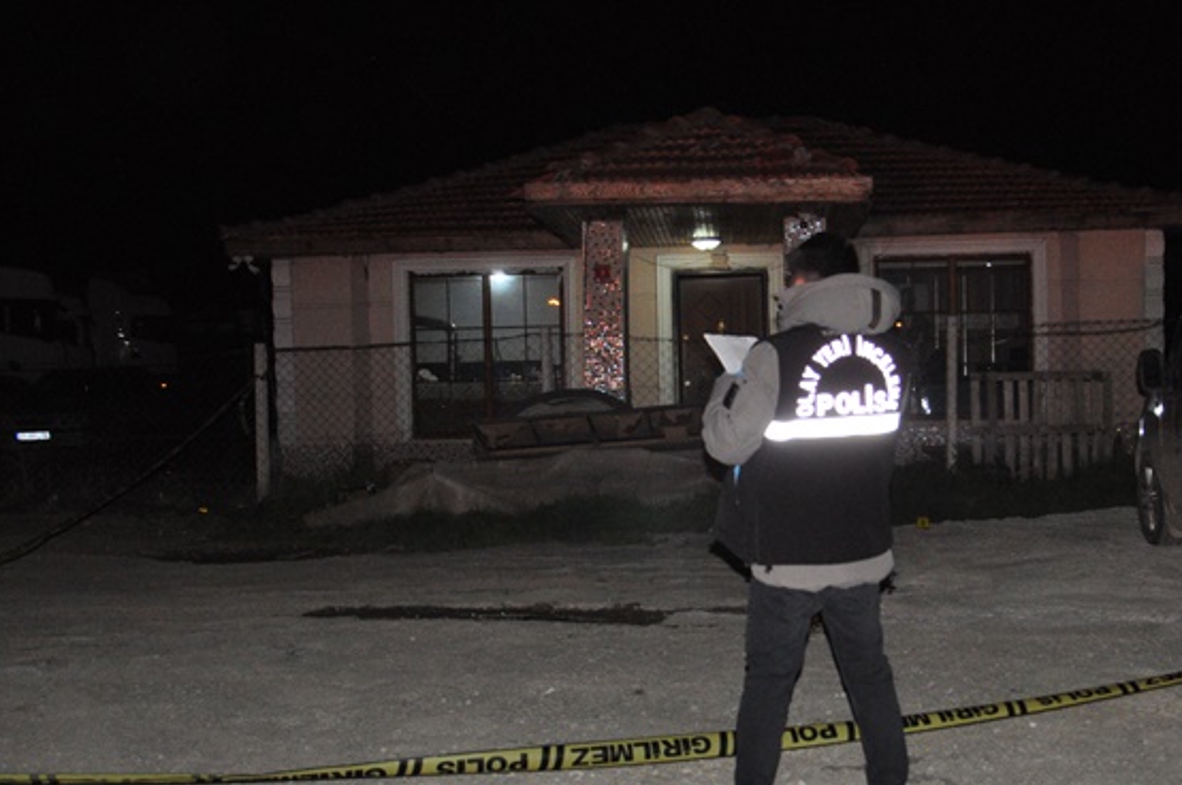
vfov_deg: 25.9
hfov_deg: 38.0
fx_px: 1705
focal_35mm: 52
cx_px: 740
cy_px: 466
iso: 1600
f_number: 5
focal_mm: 24
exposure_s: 1/60
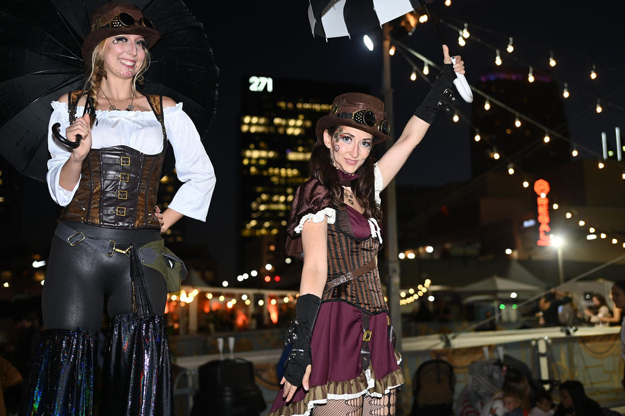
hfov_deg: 48.5
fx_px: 694
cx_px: 312
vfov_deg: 33.3
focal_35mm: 40
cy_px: 208
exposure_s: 1/160
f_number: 2.5
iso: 800
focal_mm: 40
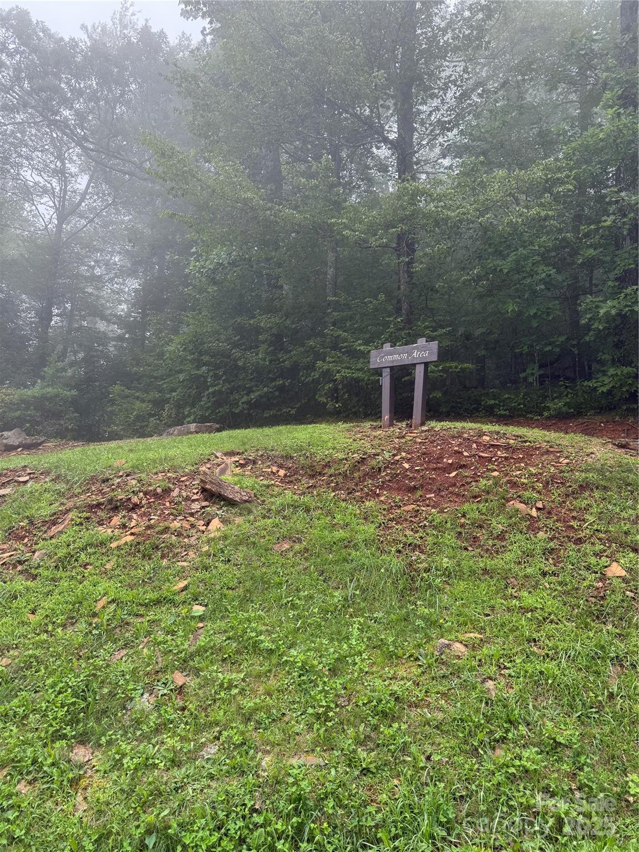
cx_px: 320
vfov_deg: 71.6
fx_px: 591
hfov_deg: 56.8
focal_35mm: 24
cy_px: 426
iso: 100
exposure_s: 1/702
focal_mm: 6.76
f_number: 1.78
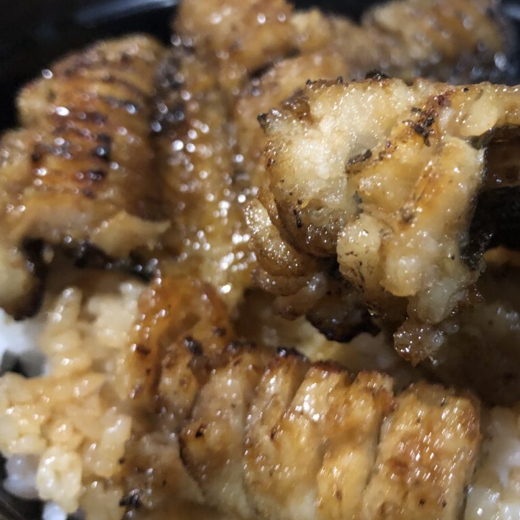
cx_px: 342
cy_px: 242
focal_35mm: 41
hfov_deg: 40.5
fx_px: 697
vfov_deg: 40.9
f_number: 1.8
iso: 100
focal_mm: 4
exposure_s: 1/5
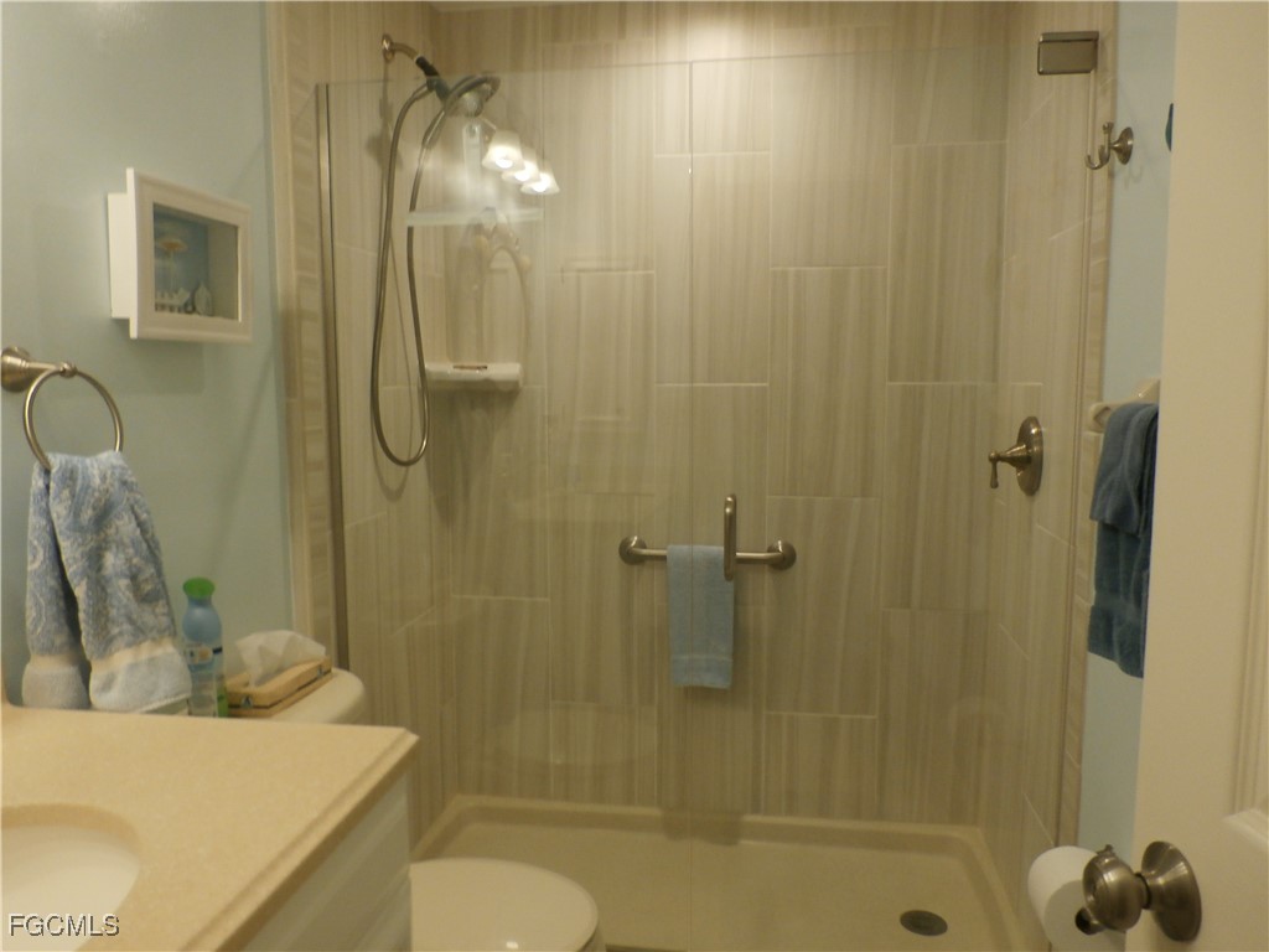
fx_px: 916
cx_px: 634
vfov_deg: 54.9
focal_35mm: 25
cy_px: 476
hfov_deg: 69.4
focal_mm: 4.5
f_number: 3
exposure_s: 1/30
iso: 200
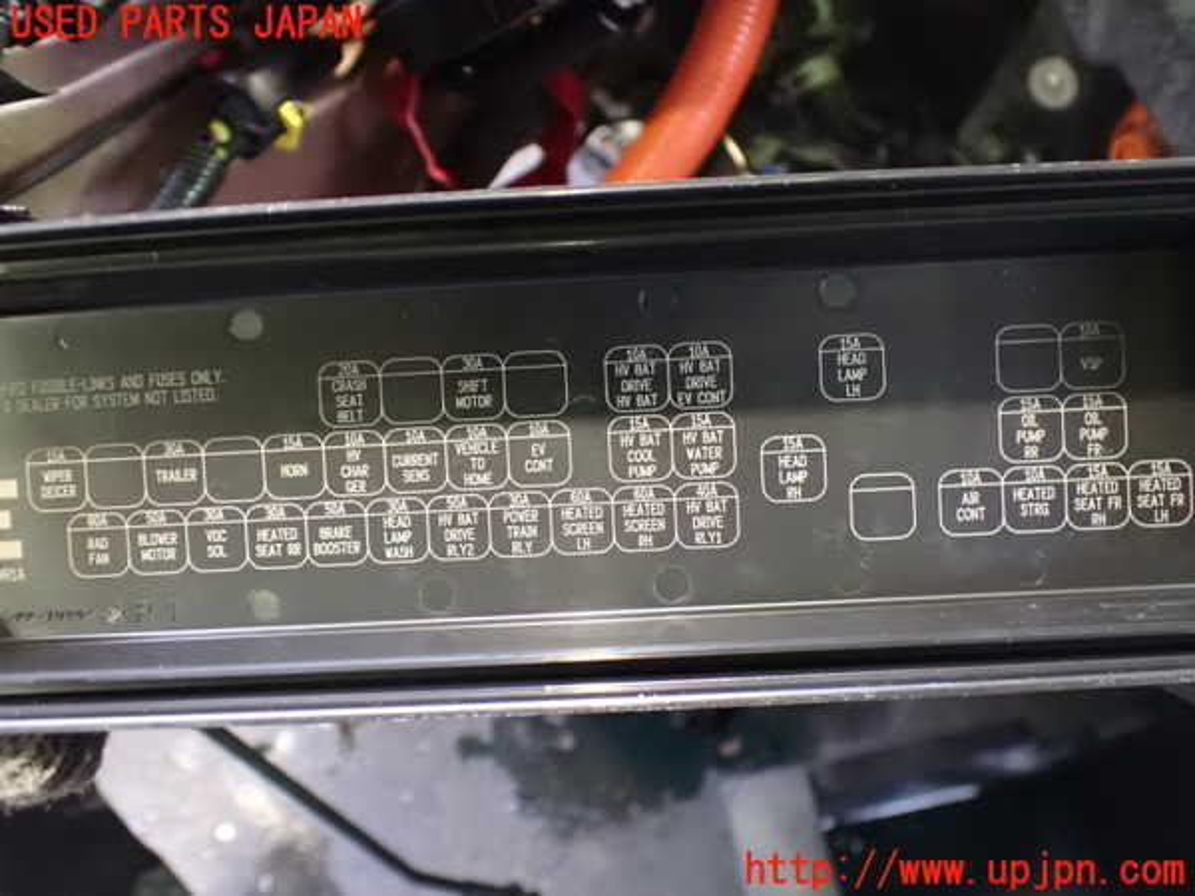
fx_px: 1036
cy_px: 448
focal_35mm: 30
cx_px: 598
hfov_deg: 60.0
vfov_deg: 46.8
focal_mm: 5.4
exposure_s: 1/25
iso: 1600
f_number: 2.3
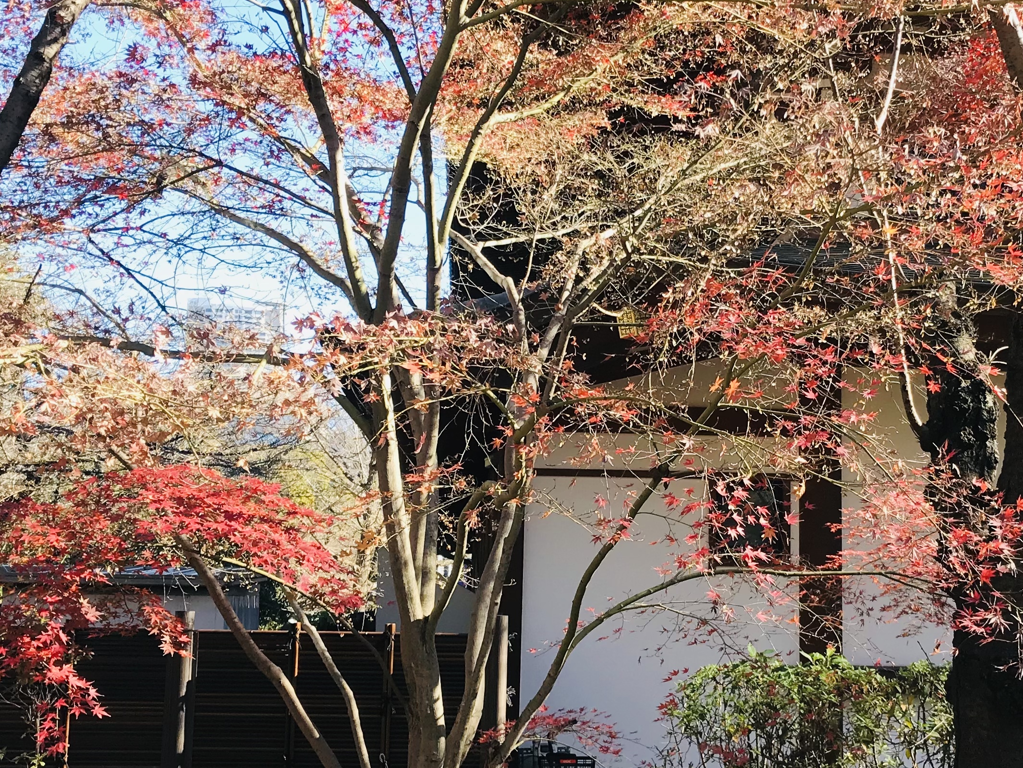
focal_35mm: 53
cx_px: 661
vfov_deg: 27.5
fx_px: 1566
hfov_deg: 35.9
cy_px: 429
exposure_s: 1/443
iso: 20
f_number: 1.8
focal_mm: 3.99
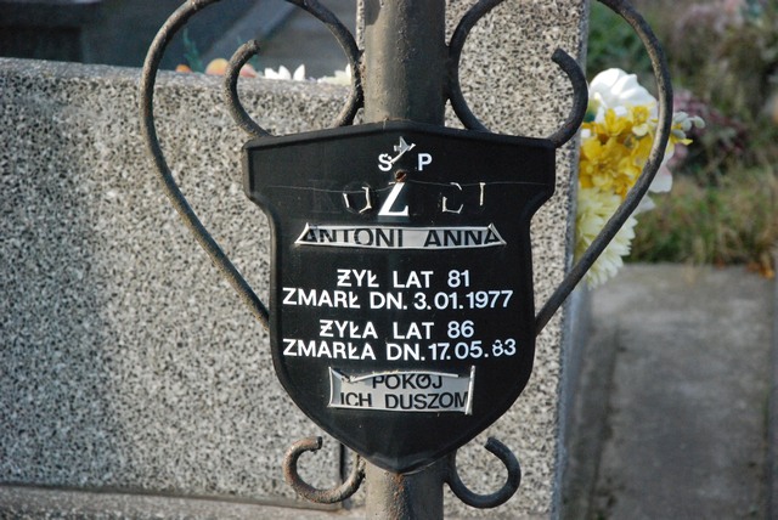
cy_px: 260
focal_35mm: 158
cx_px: 389
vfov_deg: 8.7
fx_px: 3407
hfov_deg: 13.0
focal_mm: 105
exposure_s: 1/800
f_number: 7.1
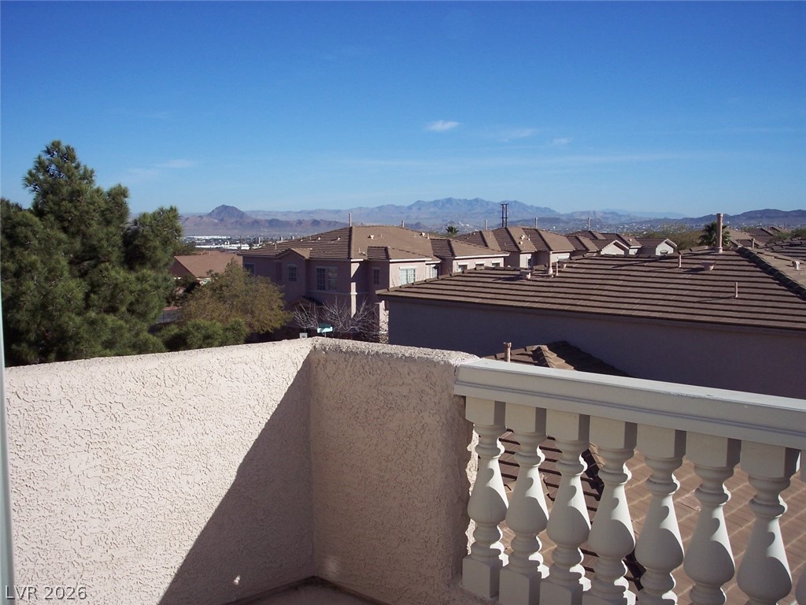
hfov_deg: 47.9
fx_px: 908
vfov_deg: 36.8
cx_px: 403
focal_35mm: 39
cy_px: 302
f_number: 5.6
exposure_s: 1/750
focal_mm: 8
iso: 100
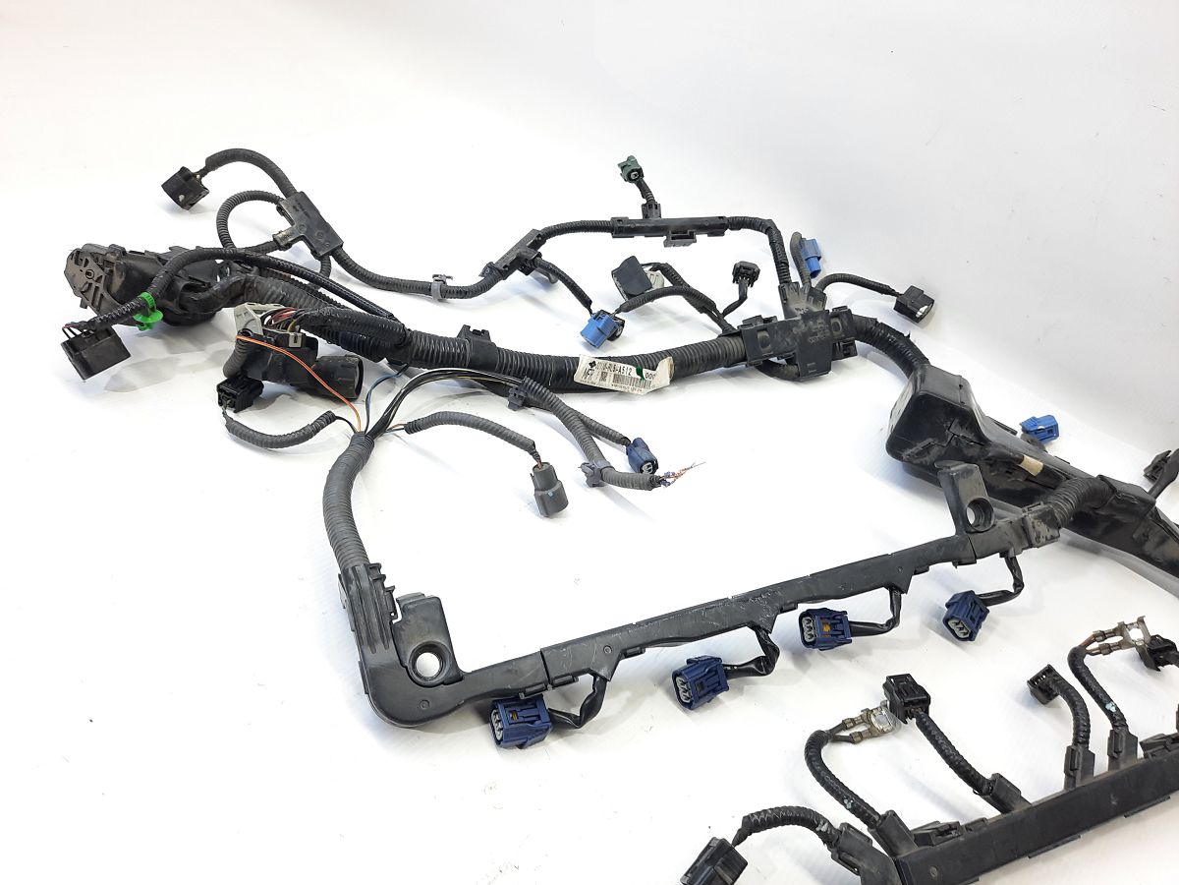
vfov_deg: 54.9
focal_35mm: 25
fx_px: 851
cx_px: 590
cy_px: 442
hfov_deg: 69.4
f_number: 2
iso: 100
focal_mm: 4.6
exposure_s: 1/50
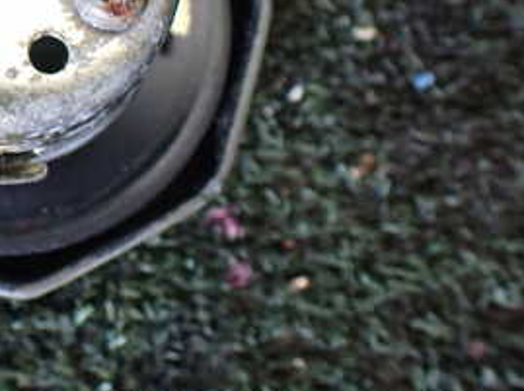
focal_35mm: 67
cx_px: -8
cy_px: 2
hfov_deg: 27.3
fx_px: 1013
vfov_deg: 21.1
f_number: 2.3
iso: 800
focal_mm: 5.4
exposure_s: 1/50
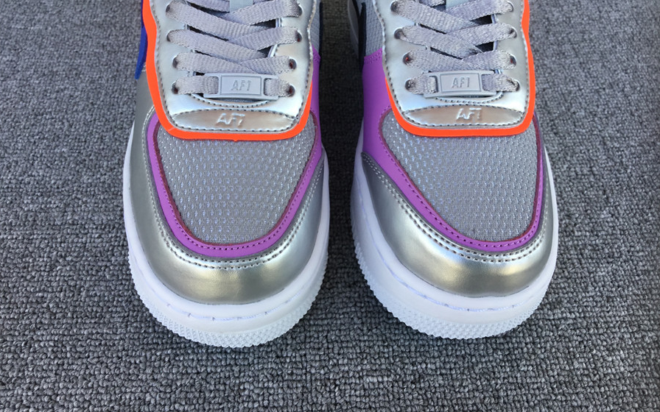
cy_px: 166
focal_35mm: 33
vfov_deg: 38.2
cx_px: 330
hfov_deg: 58.1
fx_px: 594
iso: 25
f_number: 2.4
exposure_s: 1/109
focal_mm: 3.3
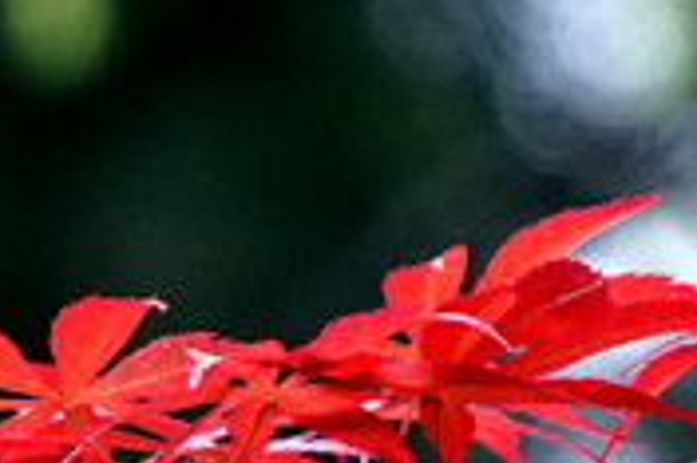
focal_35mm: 1015
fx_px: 19638
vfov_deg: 1.4
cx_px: 127
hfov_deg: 2.0
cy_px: 918
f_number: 5.6
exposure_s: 1/250
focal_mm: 149
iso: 1000
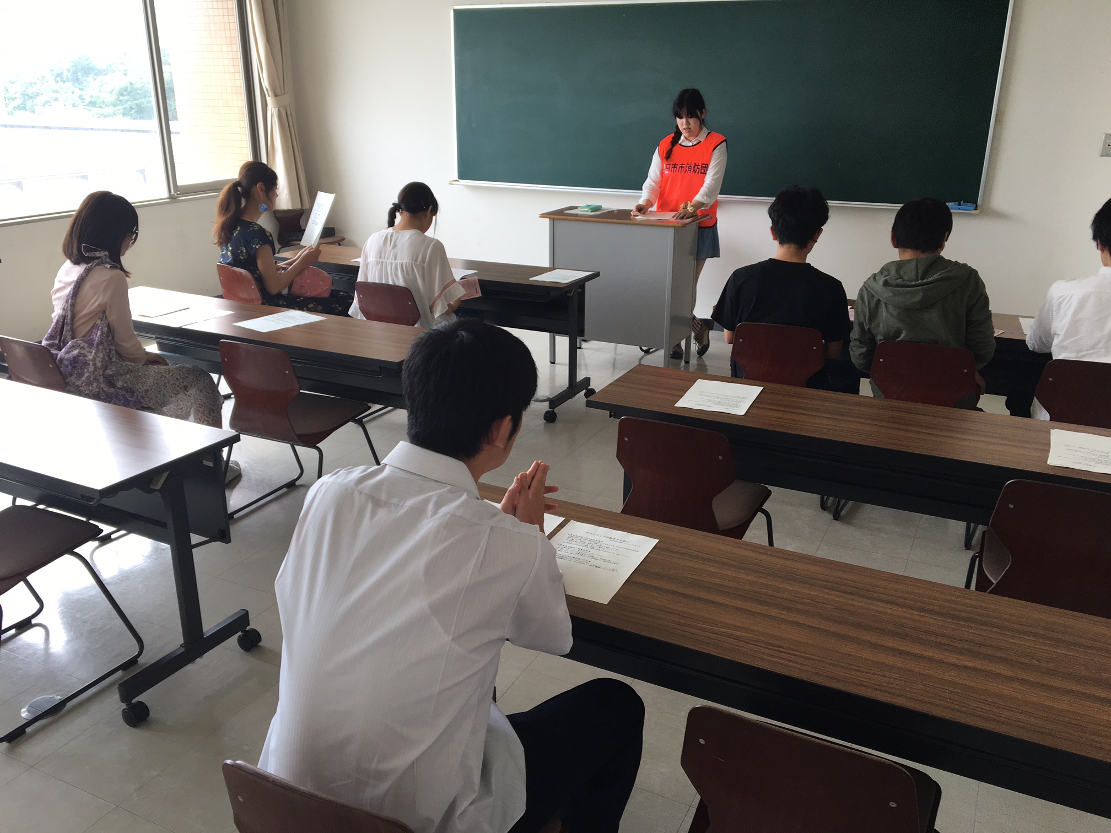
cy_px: 416
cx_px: 556
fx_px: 931
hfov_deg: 61.7
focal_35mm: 29
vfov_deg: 48.2
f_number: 2.2
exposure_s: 1/120
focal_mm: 4.15
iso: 32
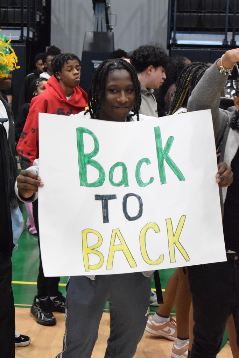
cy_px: 179
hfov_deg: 17.5
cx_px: 120
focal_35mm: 78
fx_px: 776
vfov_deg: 26.0
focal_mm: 52
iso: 6400
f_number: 8
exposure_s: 1/160
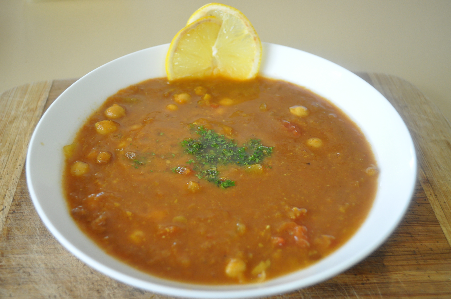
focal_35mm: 42
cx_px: 226
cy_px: 150
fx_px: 526
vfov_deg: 31.8
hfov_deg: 46.4
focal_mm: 28
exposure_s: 1/60
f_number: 4.5
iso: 1000
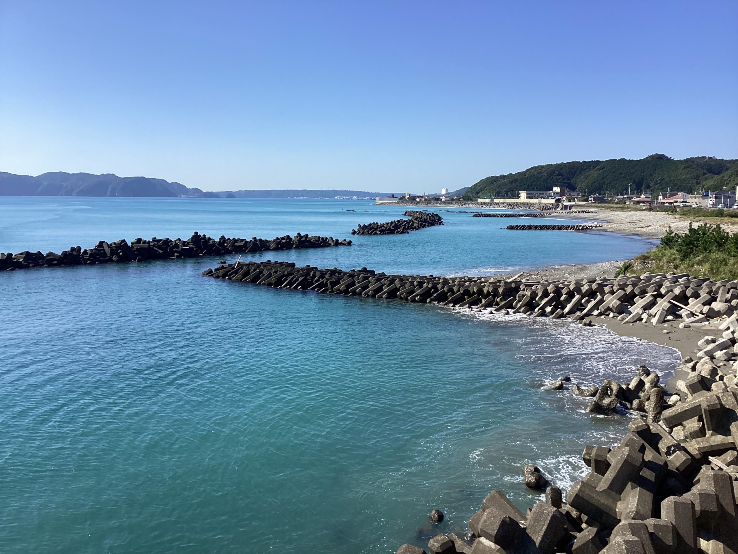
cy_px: 277
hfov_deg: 58.4
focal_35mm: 31
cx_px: 369
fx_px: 661
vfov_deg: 45.4
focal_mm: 3.3
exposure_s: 1/1567
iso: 25
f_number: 2.4
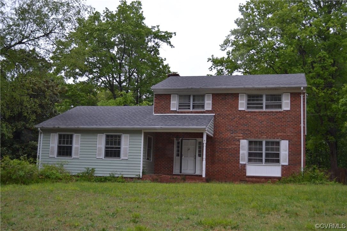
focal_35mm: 48
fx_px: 463
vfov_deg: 28.1
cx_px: 174
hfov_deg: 41.1
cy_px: 116
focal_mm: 32
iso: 400
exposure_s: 1/125
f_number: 4.8
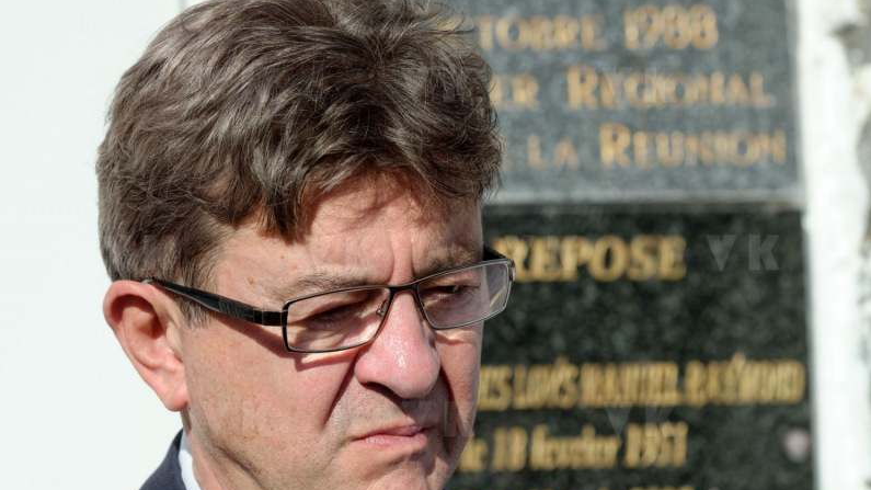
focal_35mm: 245
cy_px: 286
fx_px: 5647
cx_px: 437
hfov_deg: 8.8
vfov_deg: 5.0
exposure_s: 1/1250
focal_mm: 155
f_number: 5.6
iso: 250
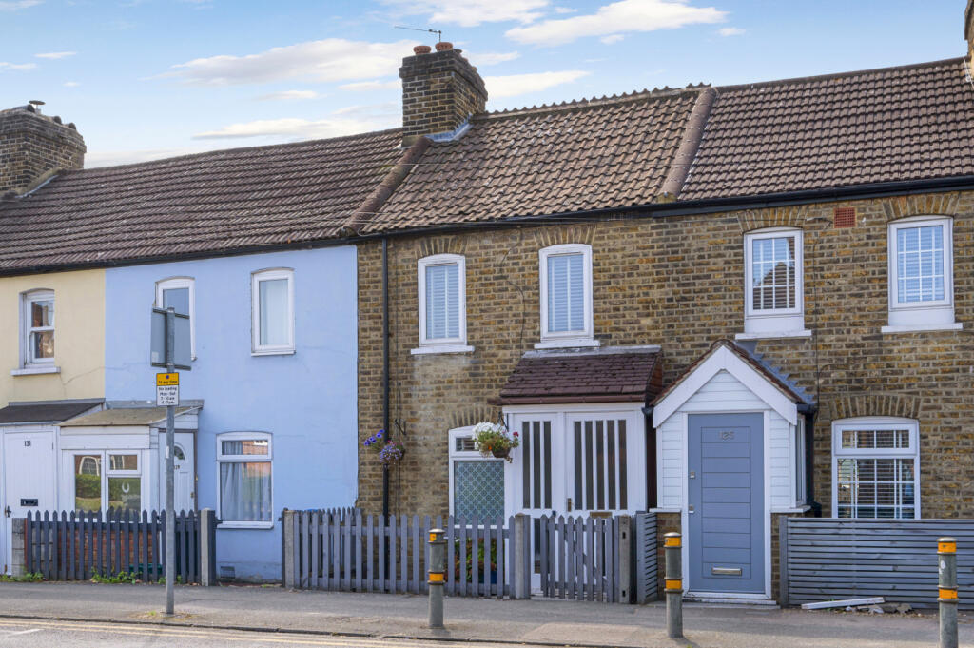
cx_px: 487
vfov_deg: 47.9
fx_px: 730
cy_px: 324
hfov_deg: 67.4
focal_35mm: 27
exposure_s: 1/200
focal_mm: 27
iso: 250
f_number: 8
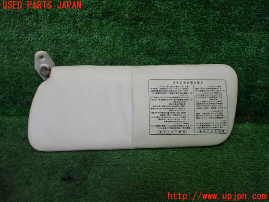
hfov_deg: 60.0
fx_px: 233
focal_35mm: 30
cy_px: 101
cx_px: 134
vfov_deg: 46.8
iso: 200
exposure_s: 1/125
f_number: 2.3
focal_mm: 5.4
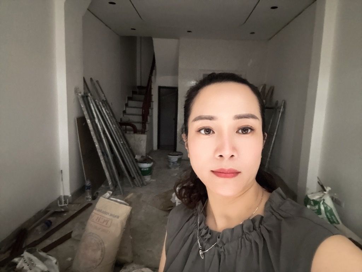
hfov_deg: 73.9
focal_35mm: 23
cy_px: 136
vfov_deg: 58.9
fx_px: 241
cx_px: 181
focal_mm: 2.69
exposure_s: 1/16
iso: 800
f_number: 1.9
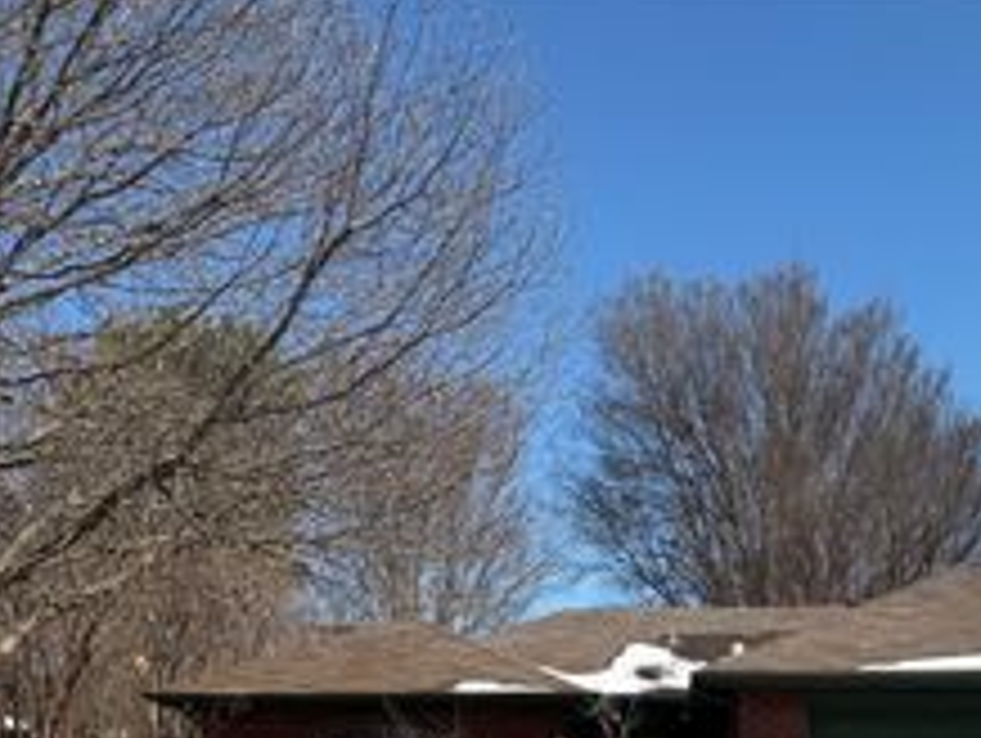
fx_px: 1560
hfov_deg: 34.1
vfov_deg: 24.7
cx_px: 752
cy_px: 817
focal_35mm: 55
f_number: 1.78
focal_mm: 6.76
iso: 80
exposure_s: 1/5714
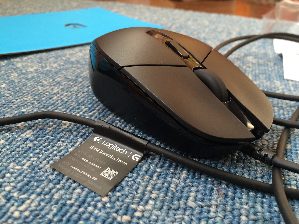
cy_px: 112
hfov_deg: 61.7
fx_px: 250
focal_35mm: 29
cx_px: 150
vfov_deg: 48.2
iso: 80
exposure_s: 1/33
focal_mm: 4.15
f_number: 2.2
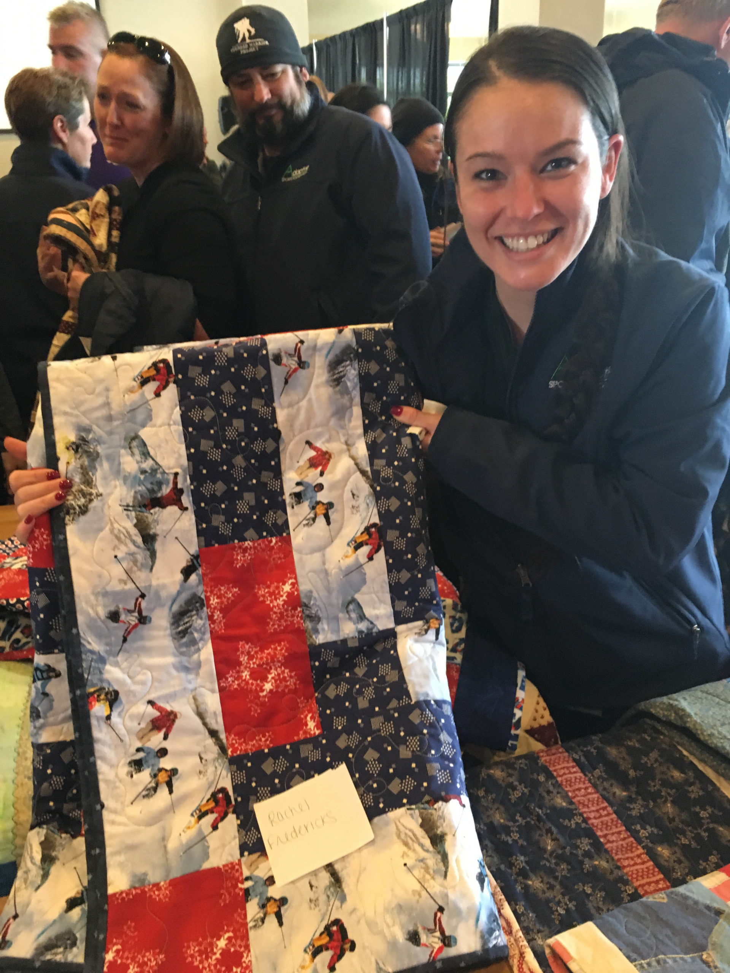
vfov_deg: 61.7
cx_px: 365
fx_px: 815
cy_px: 486
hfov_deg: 48.2
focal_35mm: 29
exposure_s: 1/20
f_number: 2.2
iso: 200
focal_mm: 4.15
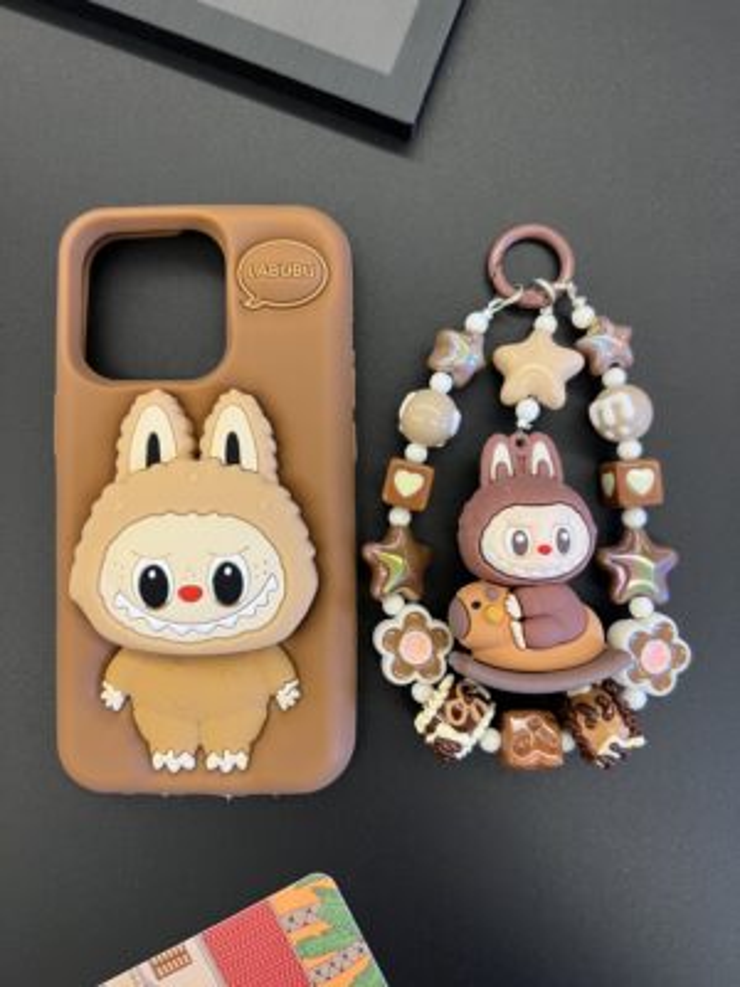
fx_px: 741
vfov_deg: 67.3
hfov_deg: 53.1
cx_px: 370
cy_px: 494
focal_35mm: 26
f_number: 1.5
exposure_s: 1/50
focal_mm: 5.7
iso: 160
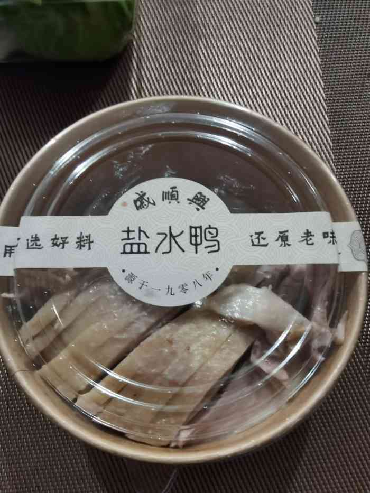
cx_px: 185
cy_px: 246
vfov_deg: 67.3
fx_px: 370
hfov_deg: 53.1
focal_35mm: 26
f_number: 2.2
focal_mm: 2.26
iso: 640
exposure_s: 1/16.7
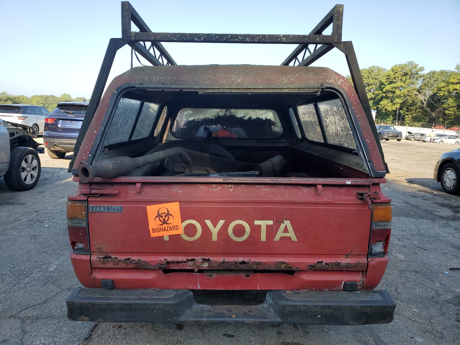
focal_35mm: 26
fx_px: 346
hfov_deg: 67.3
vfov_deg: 53.1
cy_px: 172
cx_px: 230
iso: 50
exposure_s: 1/909
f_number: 1.5
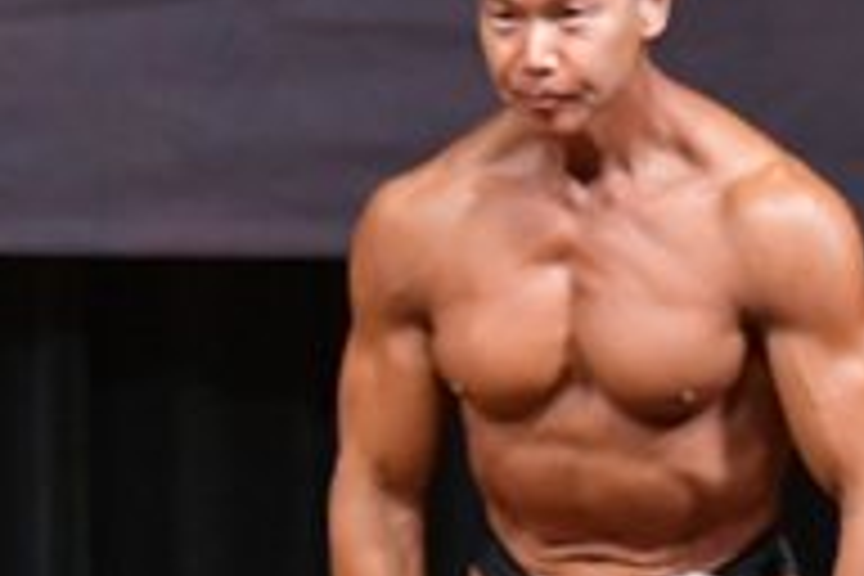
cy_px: 747
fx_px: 23206
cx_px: 322
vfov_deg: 1.4
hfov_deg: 2.1
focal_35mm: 967
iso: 6400
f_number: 5.6
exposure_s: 1/400
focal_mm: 160
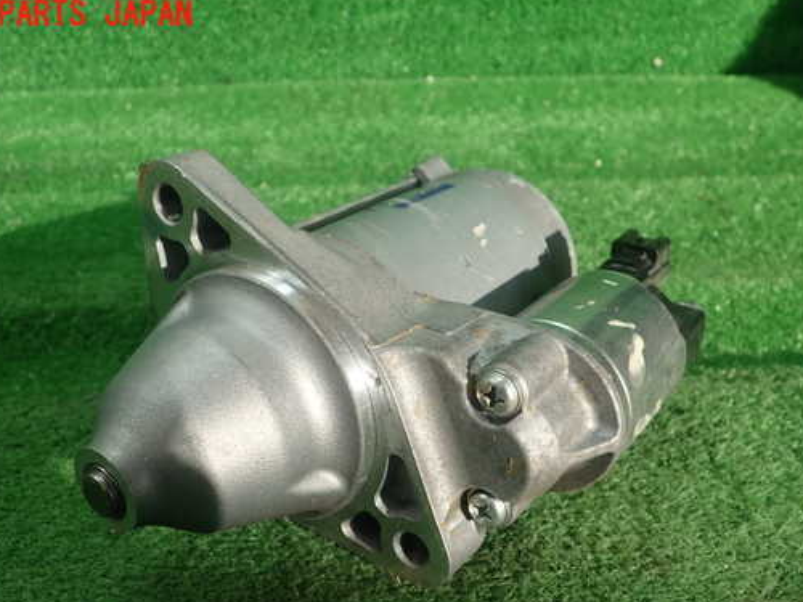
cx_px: 382
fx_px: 835
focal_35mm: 36
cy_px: 356
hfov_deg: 51.3
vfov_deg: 39.5
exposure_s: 1/200
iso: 100
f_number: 2.3
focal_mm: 5.5
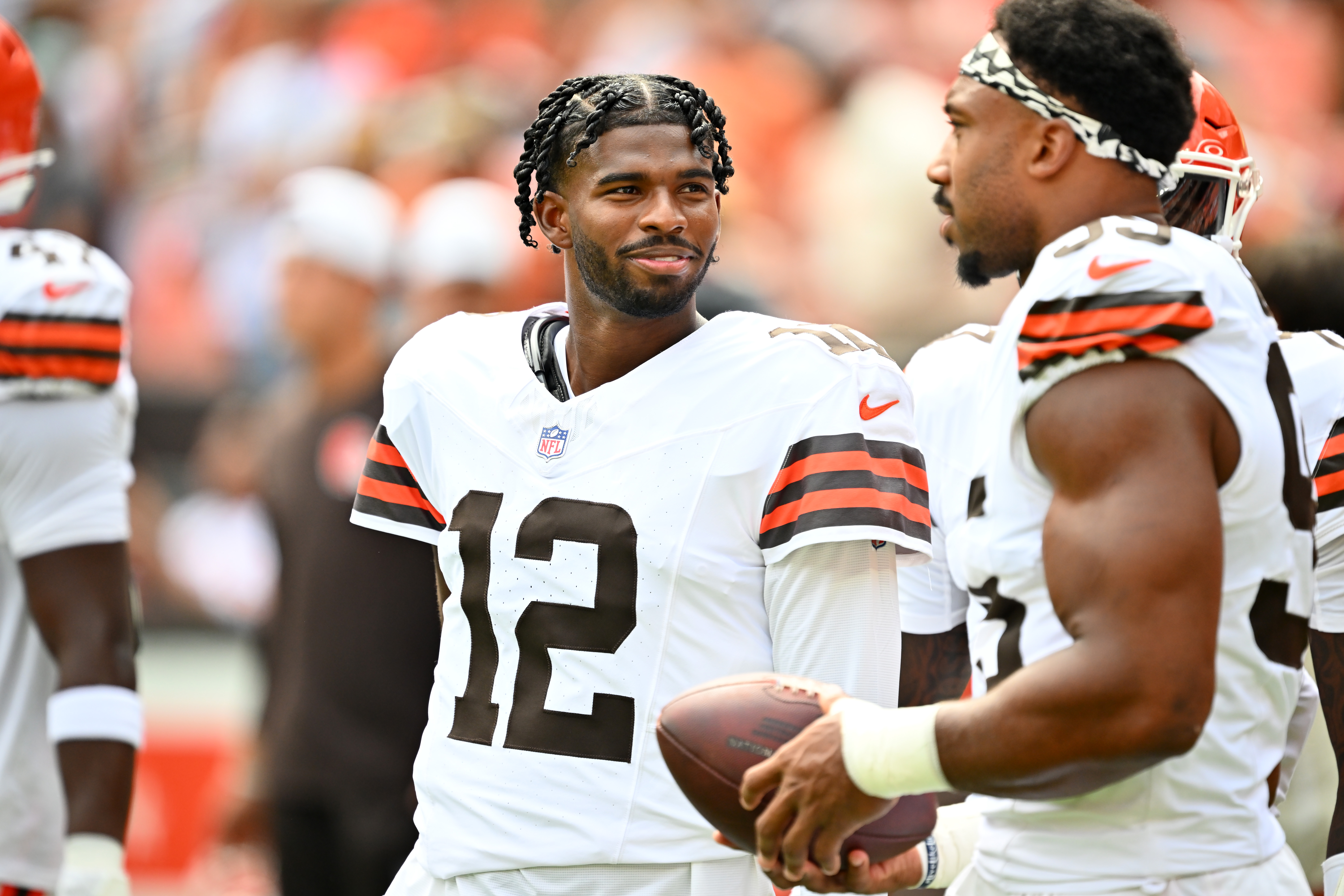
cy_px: 448
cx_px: 672
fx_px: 20905
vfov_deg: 2.5
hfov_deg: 3.7
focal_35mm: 560
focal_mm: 560
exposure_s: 1/2000
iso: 800
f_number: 4
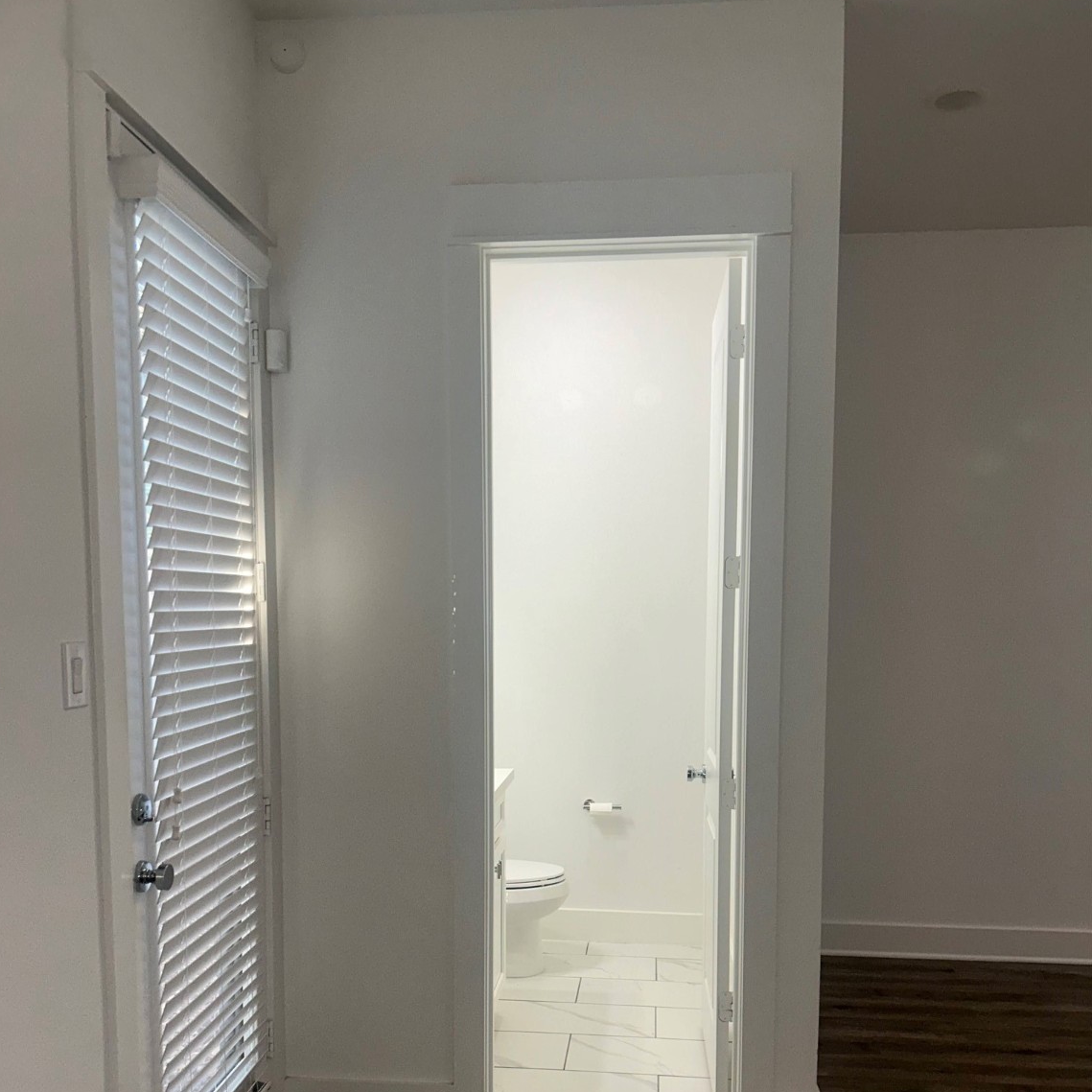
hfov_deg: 52.5
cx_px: 542
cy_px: 699
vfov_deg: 51.8
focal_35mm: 31
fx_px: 1106
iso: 80
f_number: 1.5
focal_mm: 5.7
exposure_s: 1/120
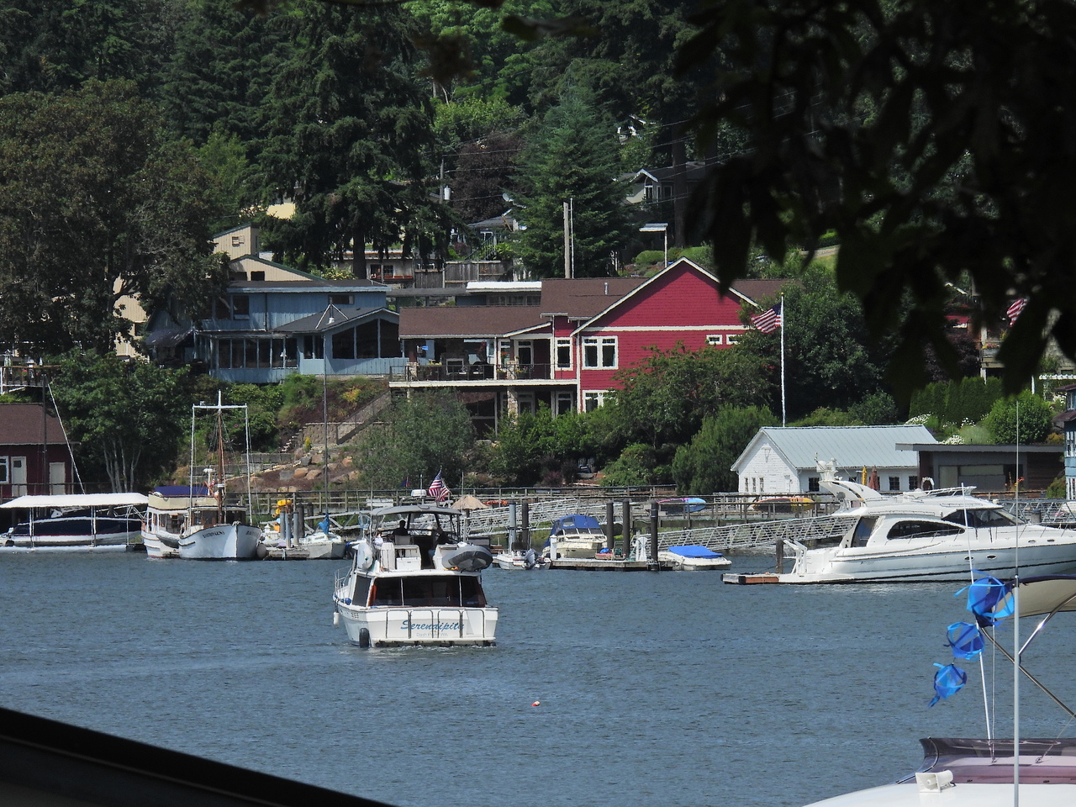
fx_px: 12434
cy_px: 404
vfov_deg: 3.7
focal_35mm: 400
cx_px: 538
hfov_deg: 5.0
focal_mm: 71.4
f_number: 5
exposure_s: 1/1600
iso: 100
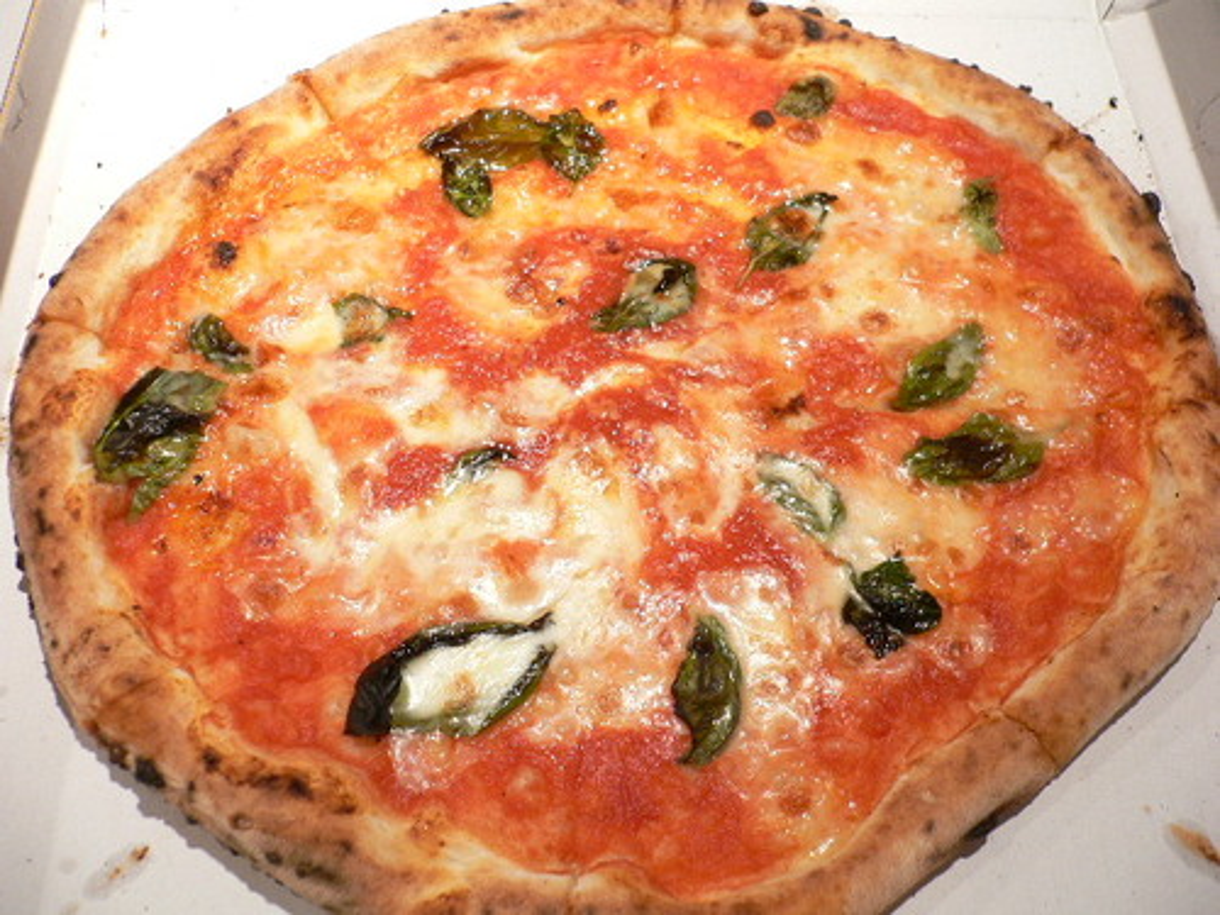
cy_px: 458
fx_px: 1234
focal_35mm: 35
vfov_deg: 40.7
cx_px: 610
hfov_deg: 52.6
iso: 100
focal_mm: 5.8
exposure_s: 1/25
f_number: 2.8
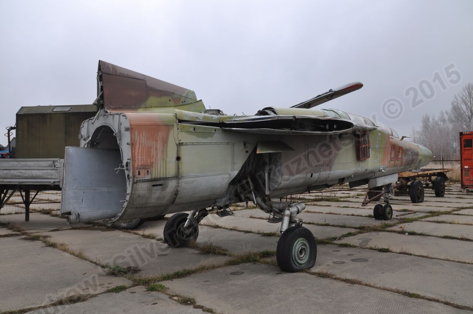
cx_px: 236
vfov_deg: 43.5
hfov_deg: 62.0
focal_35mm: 30
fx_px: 394
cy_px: 157
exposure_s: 1/160
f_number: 5.6
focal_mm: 20
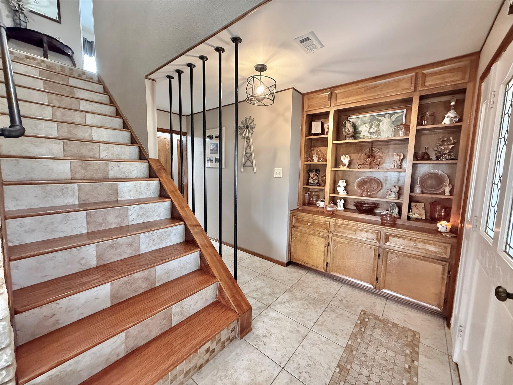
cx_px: 256
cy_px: 192
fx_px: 207
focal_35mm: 14
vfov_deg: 85.7
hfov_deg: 102.1
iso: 640
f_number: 2.2
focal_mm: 2.22
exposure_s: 1/60
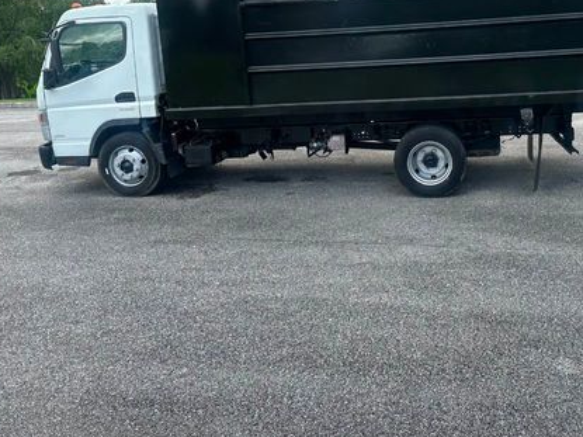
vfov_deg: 38.2
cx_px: 361
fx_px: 623
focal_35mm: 37
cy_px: 141
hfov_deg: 49.7
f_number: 1.78
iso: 80
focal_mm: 6.86
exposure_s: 1/1241
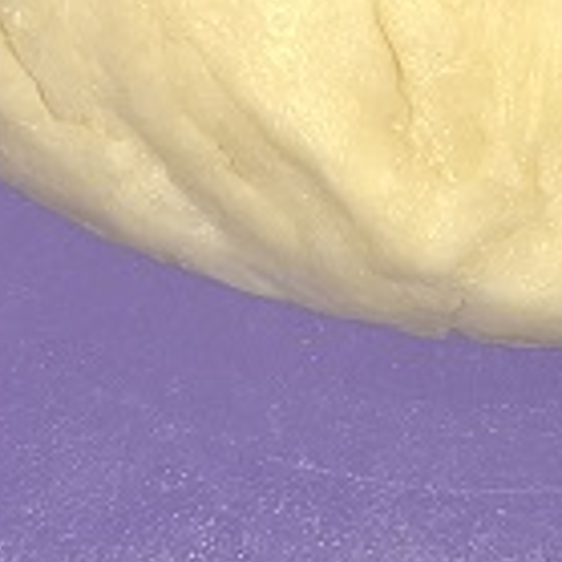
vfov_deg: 10.7
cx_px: 392
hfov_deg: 11.6
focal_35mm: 150
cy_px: -534
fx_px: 2755
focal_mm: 5.54
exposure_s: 1/100
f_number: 1.8
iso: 64
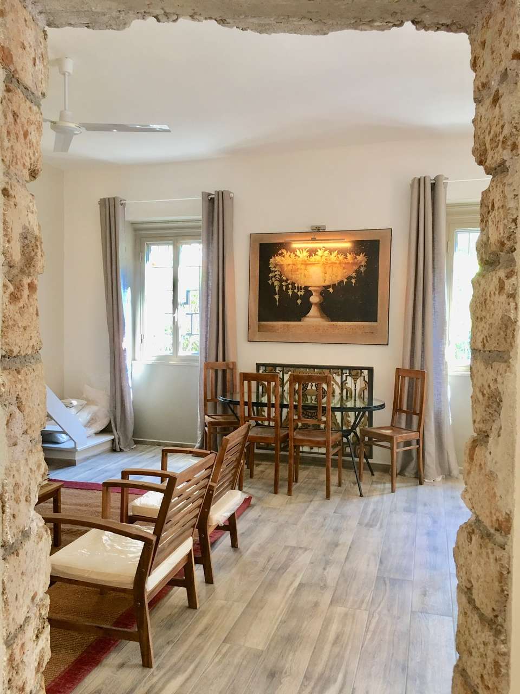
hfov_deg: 48.2
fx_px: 581
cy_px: 347
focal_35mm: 29
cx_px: 260
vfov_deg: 61.7
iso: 64
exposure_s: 1/33
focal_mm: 4.15
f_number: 2.2
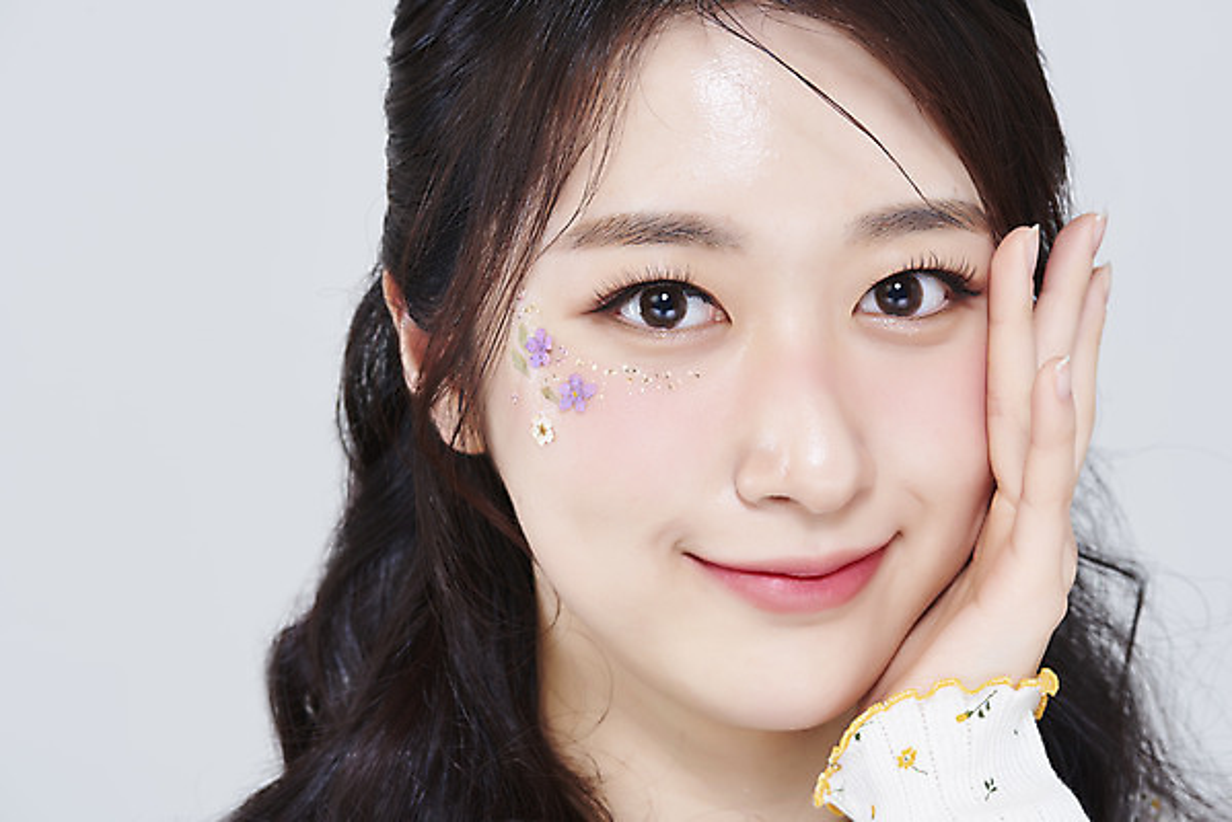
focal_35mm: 105
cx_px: 616
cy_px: 411
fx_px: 3595
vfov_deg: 13.1
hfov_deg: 19.4
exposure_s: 1/125
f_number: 11
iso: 64
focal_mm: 105
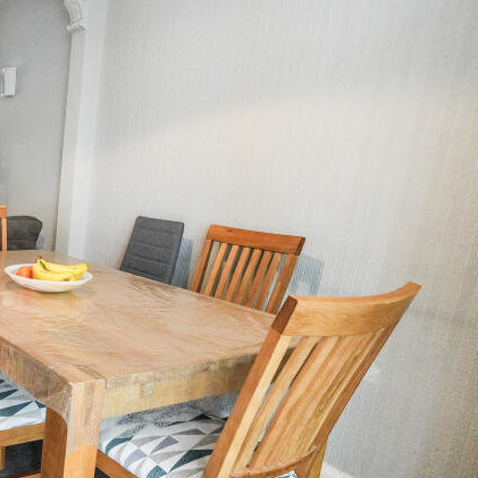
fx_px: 484
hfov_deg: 41.1
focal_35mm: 31
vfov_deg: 52.4
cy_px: 270
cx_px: -57
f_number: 4
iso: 2500
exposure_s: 1/160
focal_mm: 10
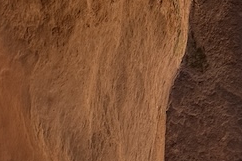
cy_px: -385
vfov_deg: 7.1
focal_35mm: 165
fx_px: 1108
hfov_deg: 11.7
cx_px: -165
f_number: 1.78
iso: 100
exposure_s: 1/238
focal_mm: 6.76
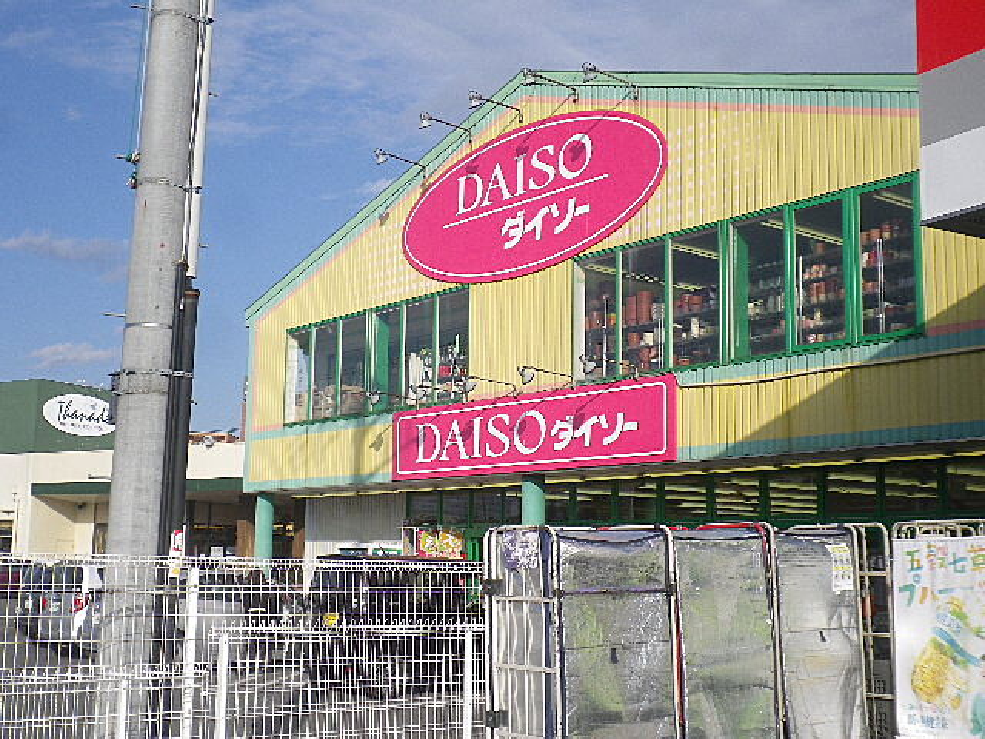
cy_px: 370
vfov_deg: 30.9
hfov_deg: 40.4
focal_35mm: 47
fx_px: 1337
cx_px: 492
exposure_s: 1/500
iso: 80
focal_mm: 8.46
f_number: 4.6
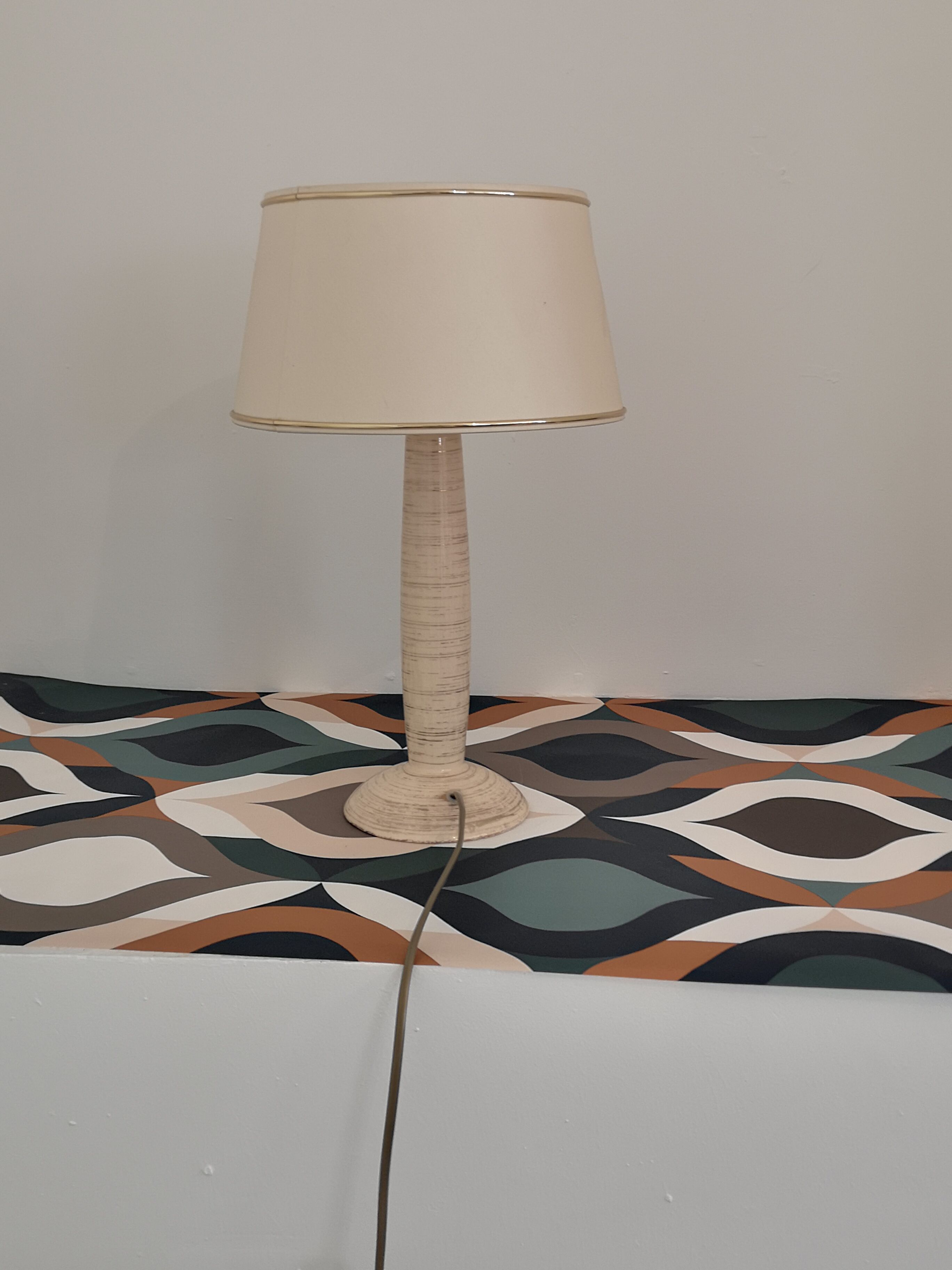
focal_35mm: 40
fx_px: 1467
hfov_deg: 36.0
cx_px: 476
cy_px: 635
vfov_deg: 46.8
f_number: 1.8
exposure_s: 1/50
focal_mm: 5.58
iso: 160
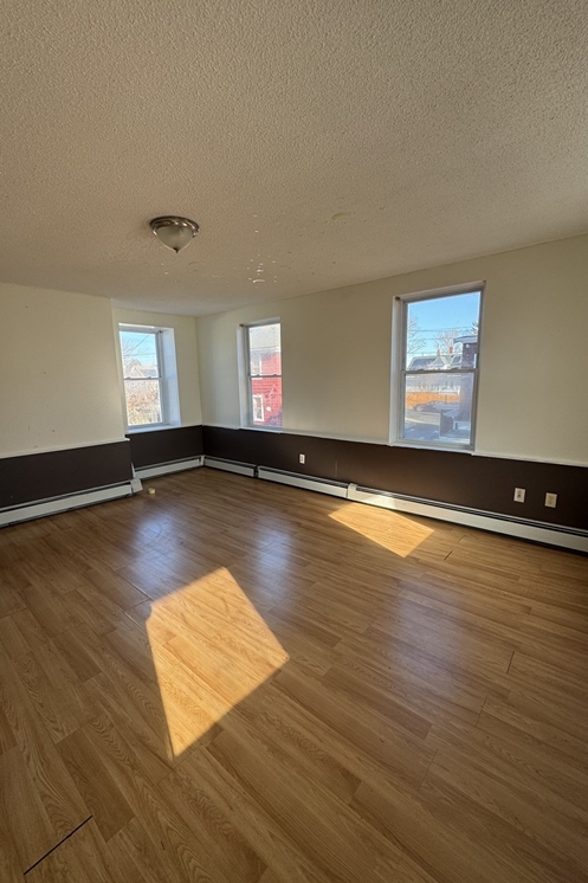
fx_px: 368
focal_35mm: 15
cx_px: 289
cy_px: 443
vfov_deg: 100.4
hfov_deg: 77.3
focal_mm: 2.22
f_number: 2.2
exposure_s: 1/106
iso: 40
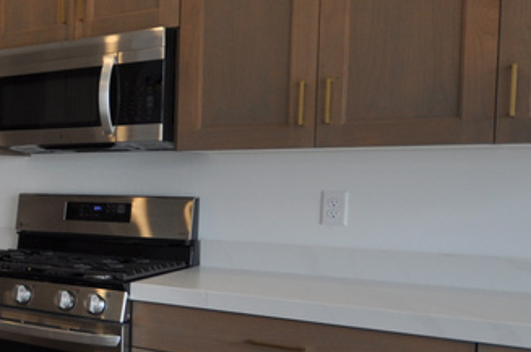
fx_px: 692
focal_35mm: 47
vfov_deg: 28.5
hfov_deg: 32.6
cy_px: 209
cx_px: -141
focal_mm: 10
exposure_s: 1/125
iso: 250
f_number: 4
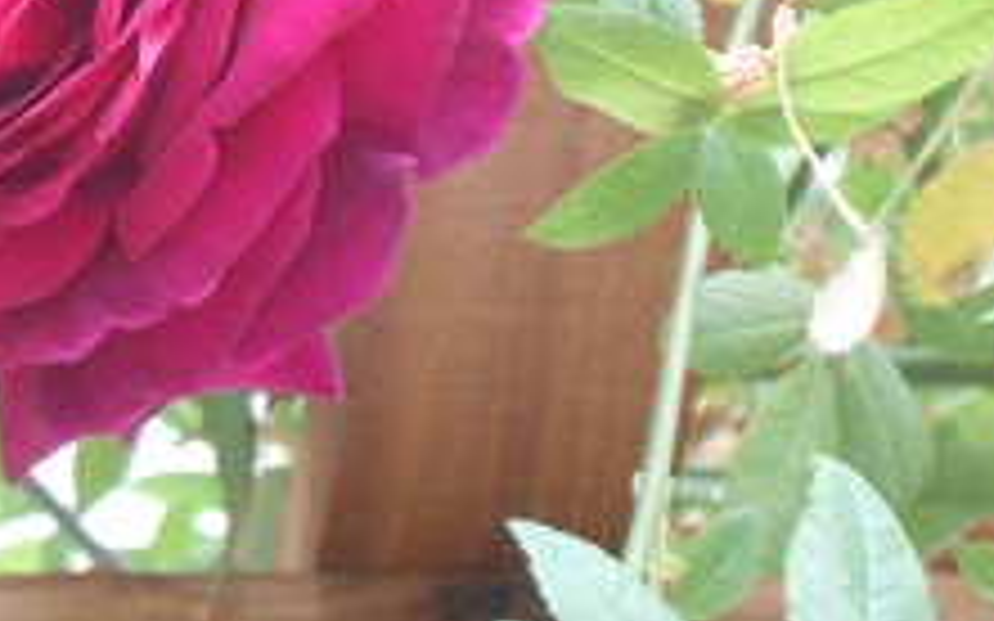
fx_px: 7719
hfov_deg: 7.3
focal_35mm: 285
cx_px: -40
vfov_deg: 4.6
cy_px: -119
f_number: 5.5
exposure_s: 1/125
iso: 800
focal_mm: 21.2
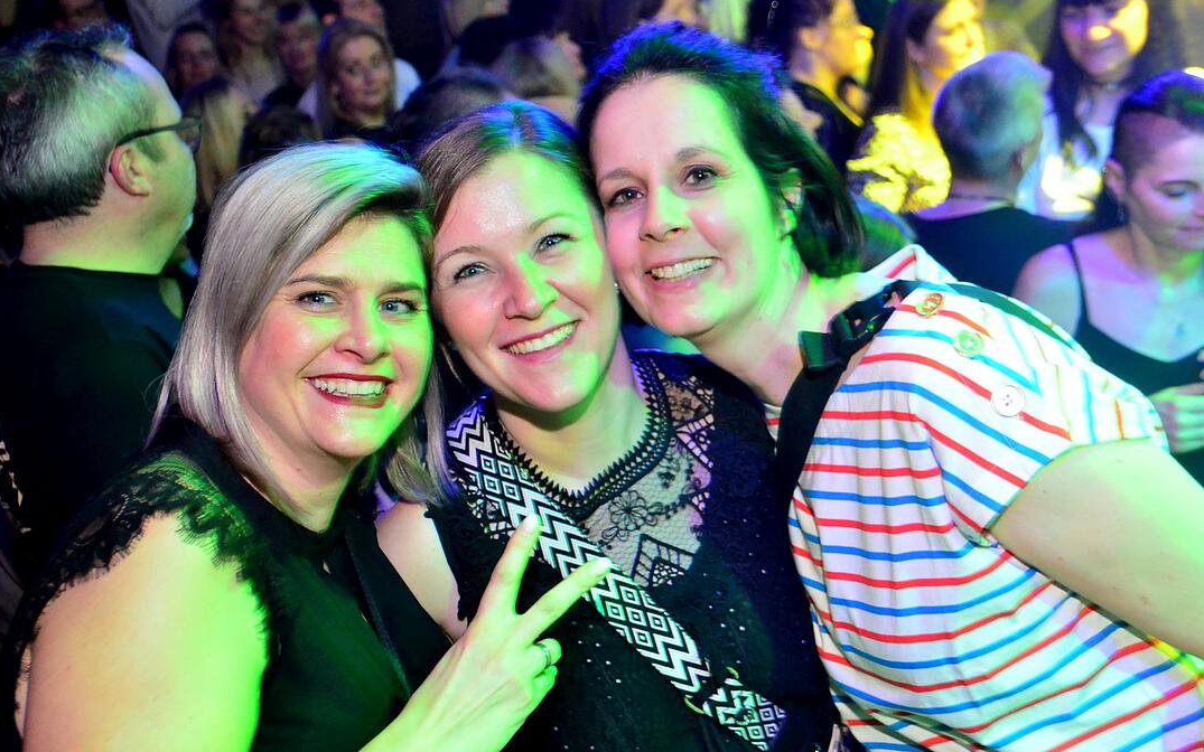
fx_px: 1509
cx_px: 600
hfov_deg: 43.5
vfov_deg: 28.0
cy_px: 392
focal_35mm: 46
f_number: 5.6
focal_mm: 30
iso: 3200
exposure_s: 1/20
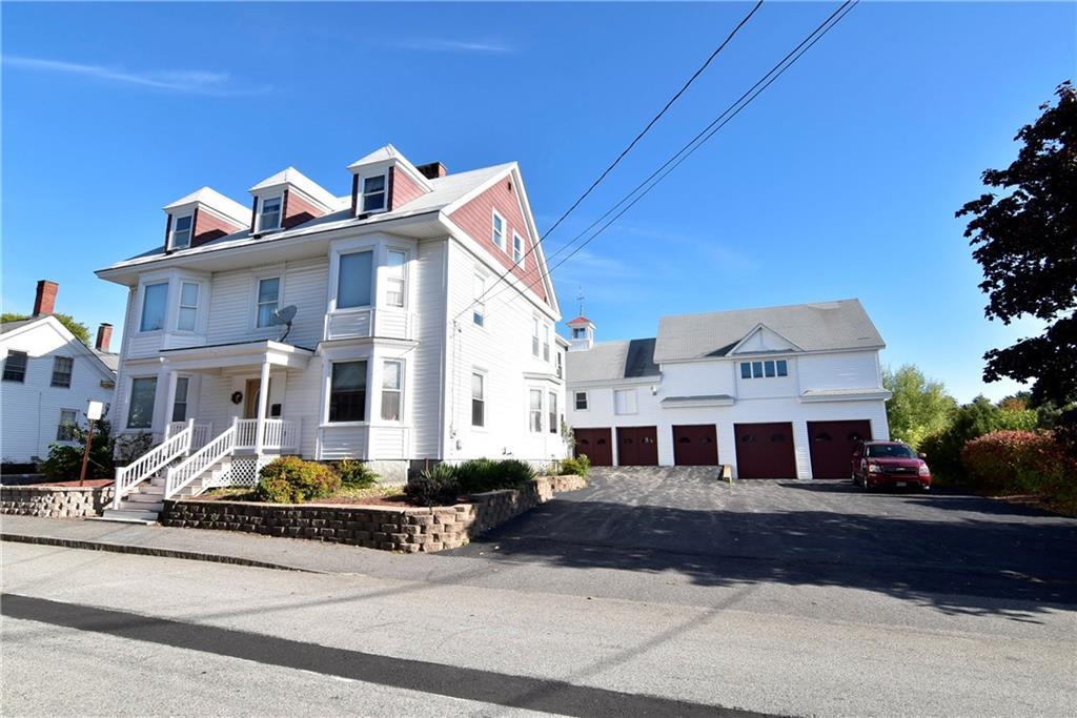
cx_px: 538
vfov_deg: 67.4
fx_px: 539
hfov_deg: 90.0
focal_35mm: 18
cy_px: 359
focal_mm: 12
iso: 640
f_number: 11
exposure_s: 1/500
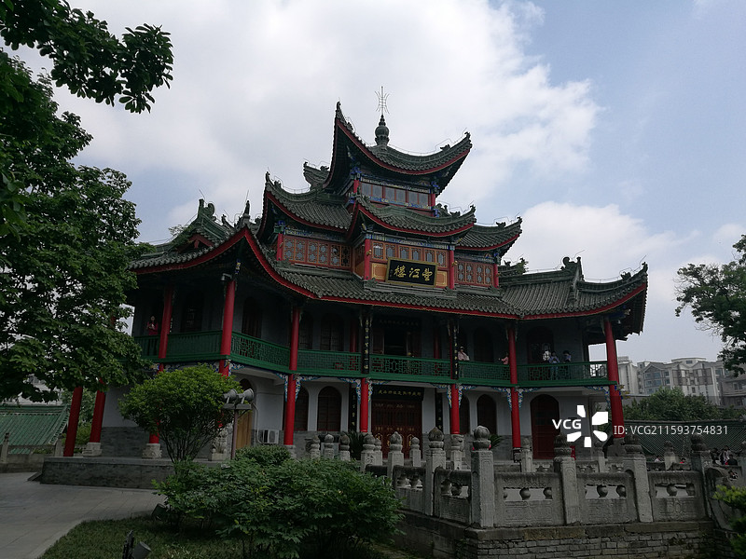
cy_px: 280
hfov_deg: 65.3
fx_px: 582
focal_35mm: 27
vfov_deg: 51.4
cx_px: 373
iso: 50
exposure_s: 1/1225
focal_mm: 4.5
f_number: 2.2
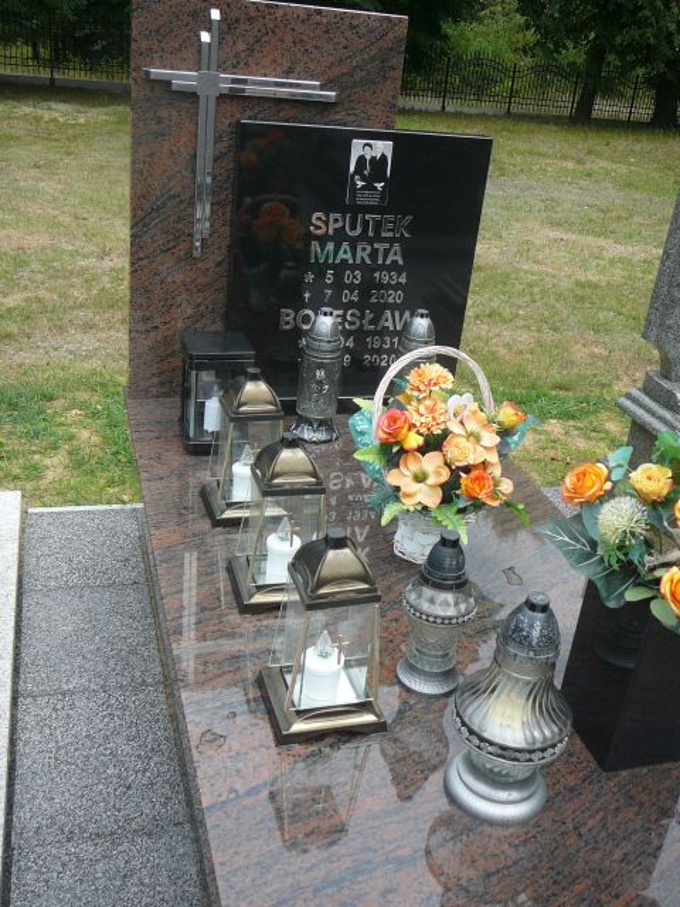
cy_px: 454
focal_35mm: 35
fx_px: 917
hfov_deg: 40.7
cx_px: 340
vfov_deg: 52.6
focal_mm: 5.2
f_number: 2.8
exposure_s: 1/500
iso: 80
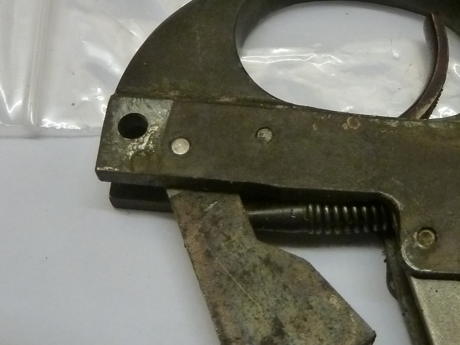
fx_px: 757
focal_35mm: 57
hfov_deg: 33.7
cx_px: 277
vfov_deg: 25.4
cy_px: 100
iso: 400
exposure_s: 1/30
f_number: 3.3
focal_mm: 4.1
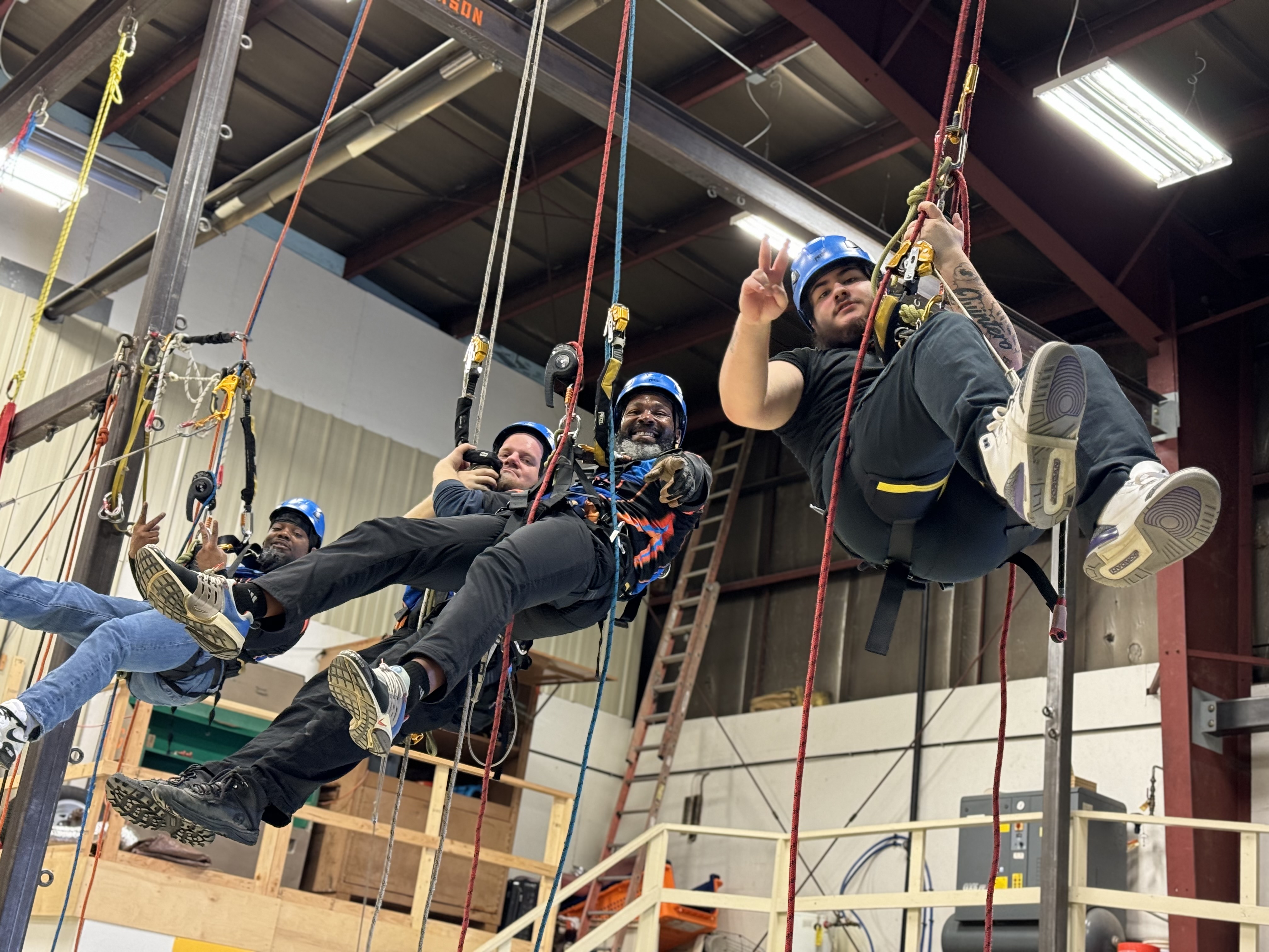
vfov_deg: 30.3
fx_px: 1760
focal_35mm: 48
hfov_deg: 39.7
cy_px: 476
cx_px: 634
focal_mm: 6.76
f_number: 1.78
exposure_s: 1/60
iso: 250
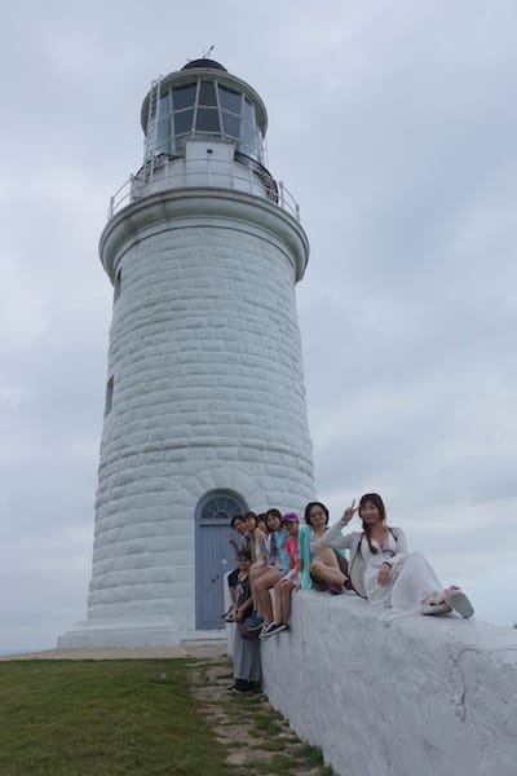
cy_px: 388
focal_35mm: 25
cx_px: 258
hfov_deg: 51.3
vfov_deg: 71.5
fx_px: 538
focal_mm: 9.02
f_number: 5.6
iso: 125
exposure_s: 1/100
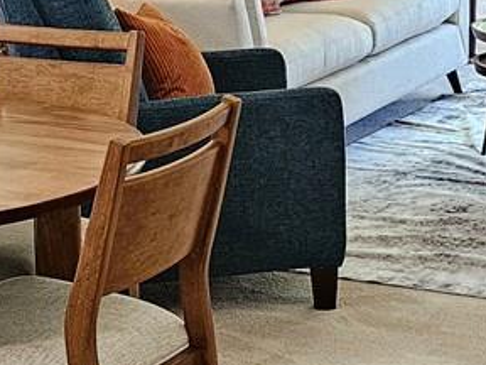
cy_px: 79
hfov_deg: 15.4
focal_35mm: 128
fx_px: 1797
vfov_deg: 11.5
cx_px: 172
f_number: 1.8
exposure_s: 1/120
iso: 640
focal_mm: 5.4
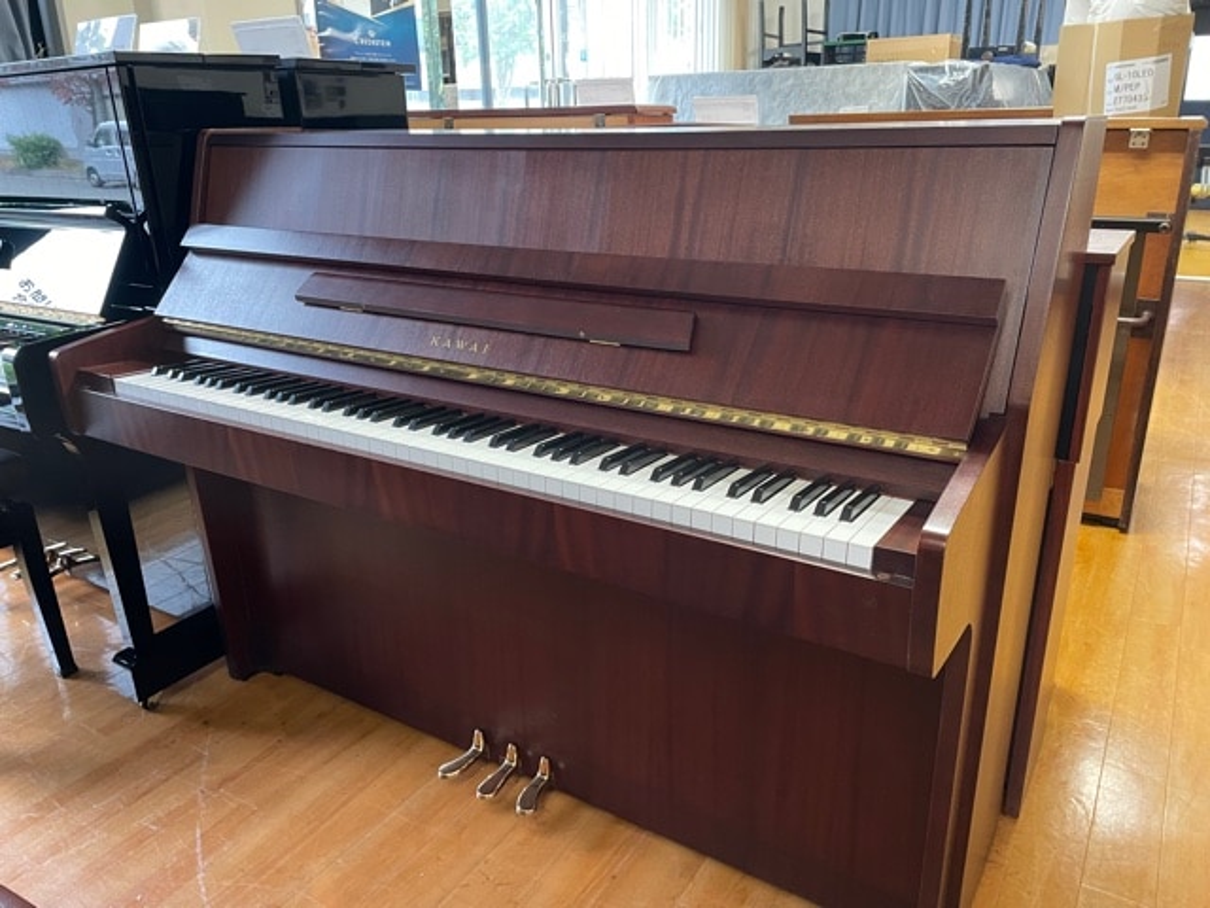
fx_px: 909
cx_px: 605
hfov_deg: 67.3
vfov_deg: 53.1
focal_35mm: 26
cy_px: 454
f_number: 1.6
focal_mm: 4.2
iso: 250
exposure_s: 1/50
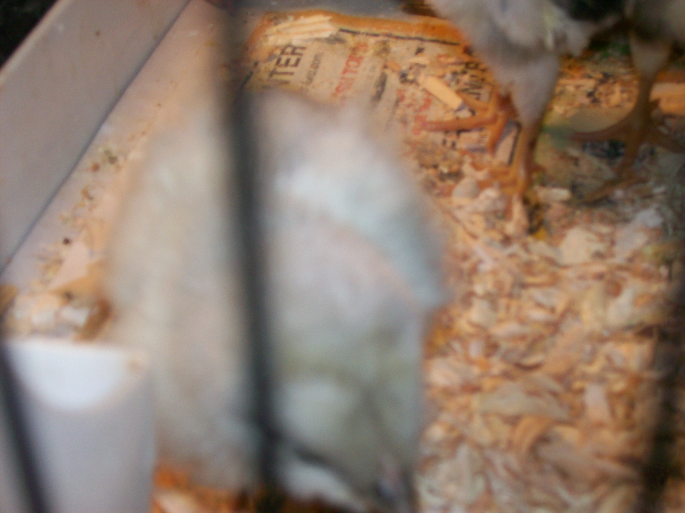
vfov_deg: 21.0
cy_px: 256
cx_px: 342
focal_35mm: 70
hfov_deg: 27.8
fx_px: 1384
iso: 80
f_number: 3.8
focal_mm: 11.6
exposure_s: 1/95.5
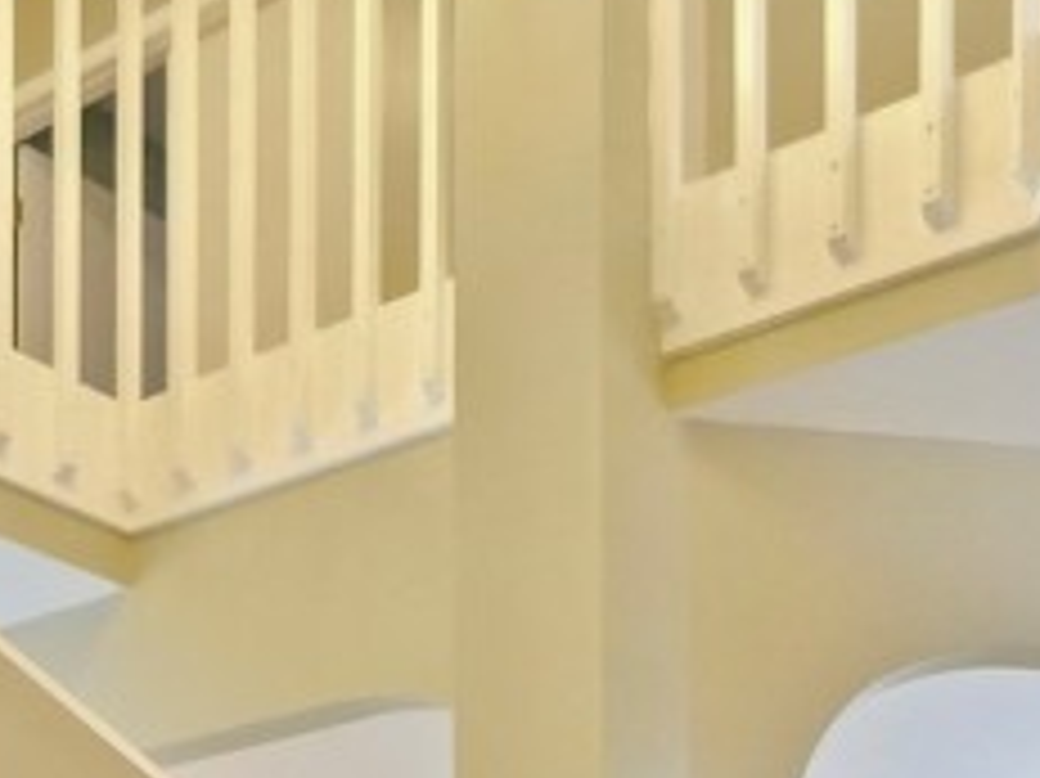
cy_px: 1300
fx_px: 1862
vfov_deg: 19.3
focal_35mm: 62
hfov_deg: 31.2
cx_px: 594
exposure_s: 1/60
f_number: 4
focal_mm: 7
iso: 2500
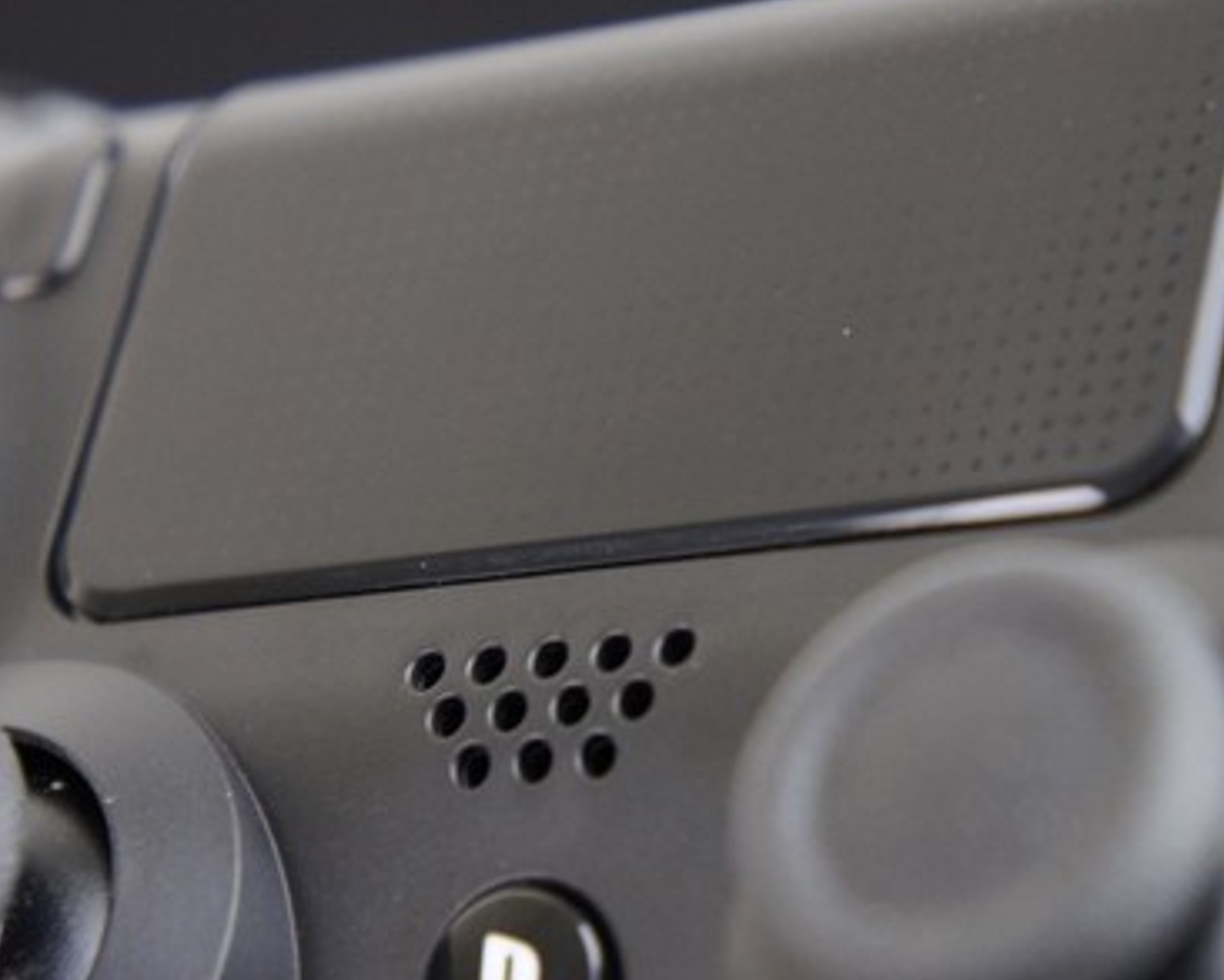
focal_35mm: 127
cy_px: 630
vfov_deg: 12.2
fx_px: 4593
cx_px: 776
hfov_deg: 15.2
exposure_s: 1/30
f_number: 5.6
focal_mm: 55
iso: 1600
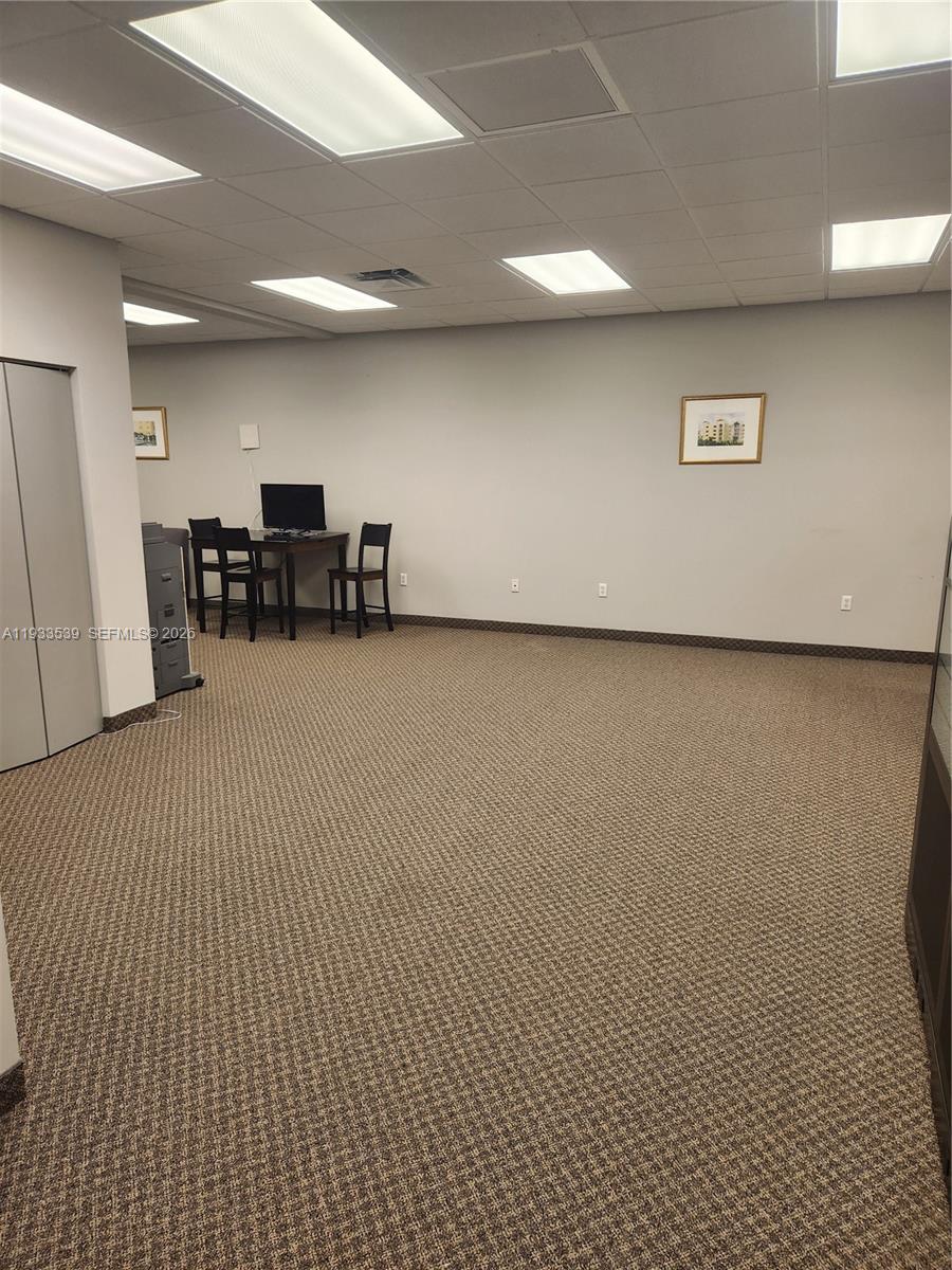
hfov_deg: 58.9
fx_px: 843
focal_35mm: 23
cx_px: 476
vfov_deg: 73.9
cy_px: 635
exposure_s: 1/120
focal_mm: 5.4
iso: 125
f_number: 1.8
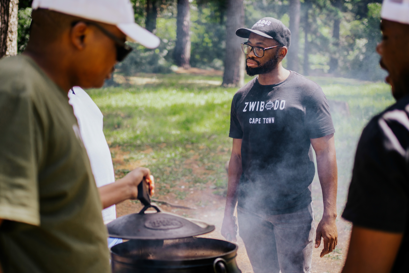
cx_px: 203
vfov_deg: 28.6
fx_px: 534
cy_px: 143
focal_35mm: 47
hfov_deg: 41.9
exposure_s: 1/640
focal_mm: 35
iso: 125
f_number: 1.8
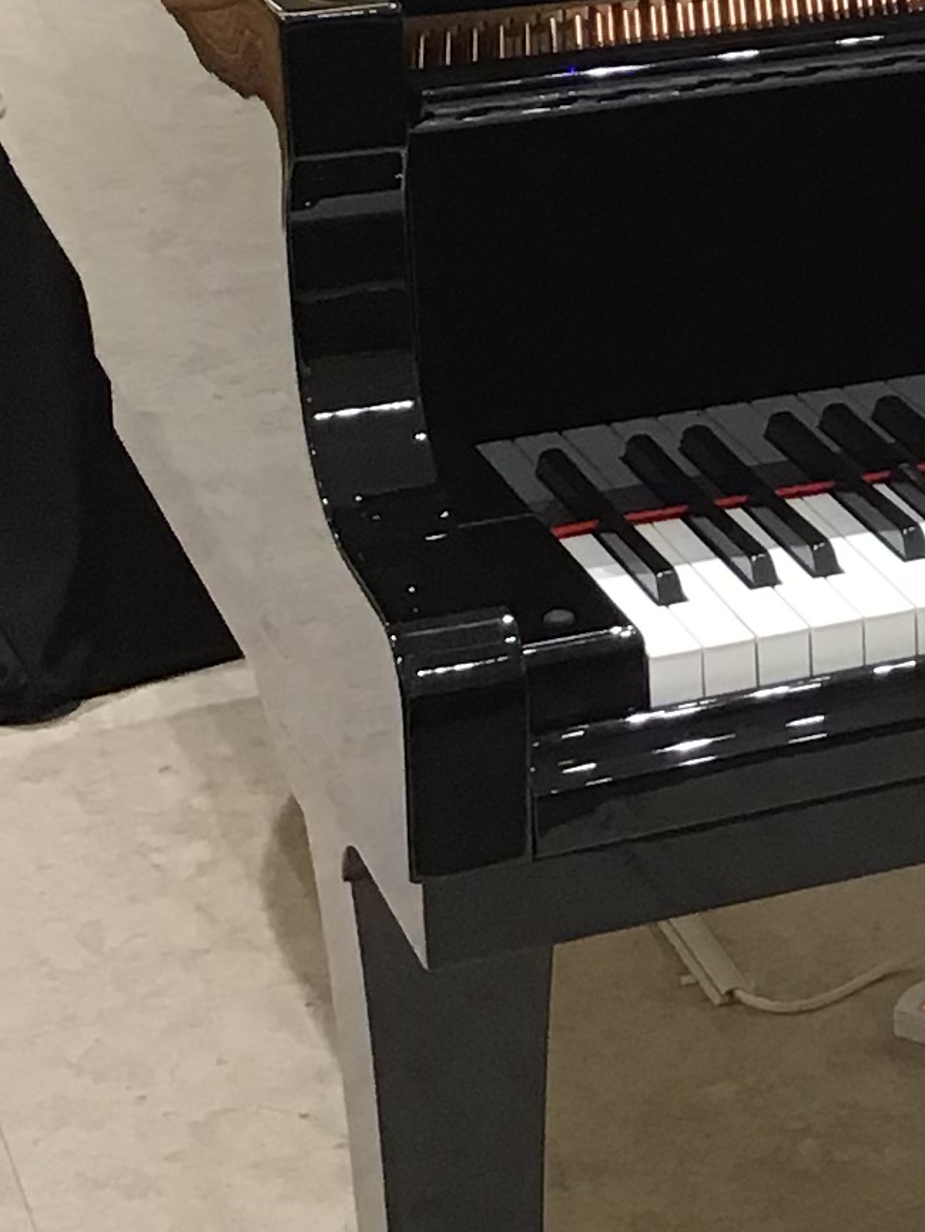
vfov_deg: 16.4
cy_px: -60
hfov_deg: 12.1
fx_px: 4168
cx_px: 1380
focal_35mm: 117
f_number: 2.4
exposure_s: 1/30
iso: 50
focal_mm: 3.3
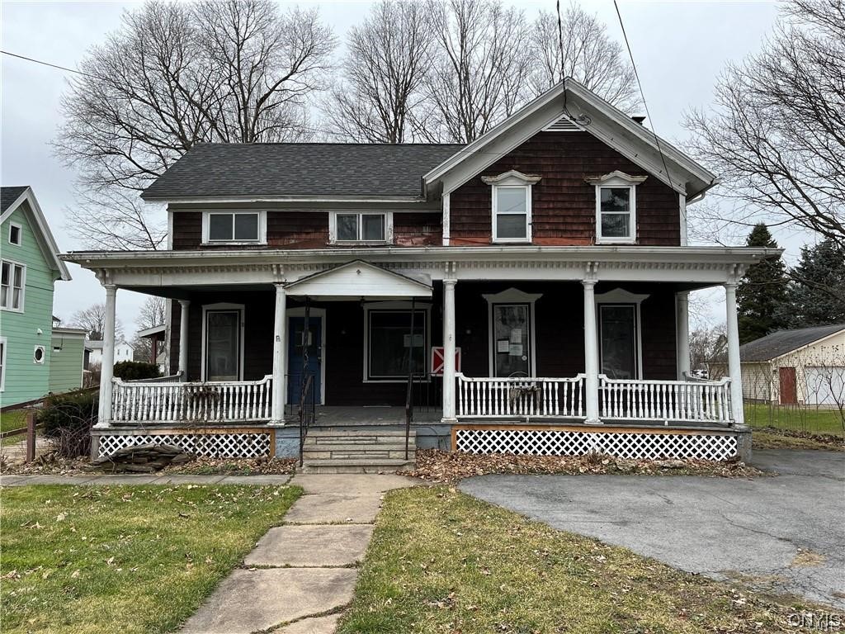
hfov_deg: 67.3
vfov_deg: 53.1
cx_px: 422
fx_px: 635
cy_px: 317
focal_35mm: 26
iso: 50
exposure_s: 1/898
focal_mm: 5.1
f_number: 1.6
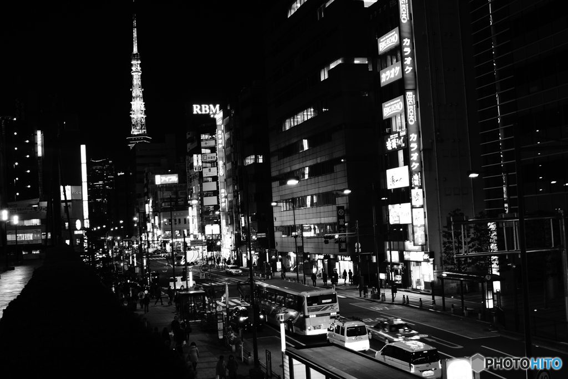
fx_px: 710
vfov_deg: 29.8
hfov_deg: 43.6
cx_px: 284
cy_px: 190
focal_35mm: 45
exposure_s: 1/15
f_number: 4.5
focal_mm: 30
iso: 640
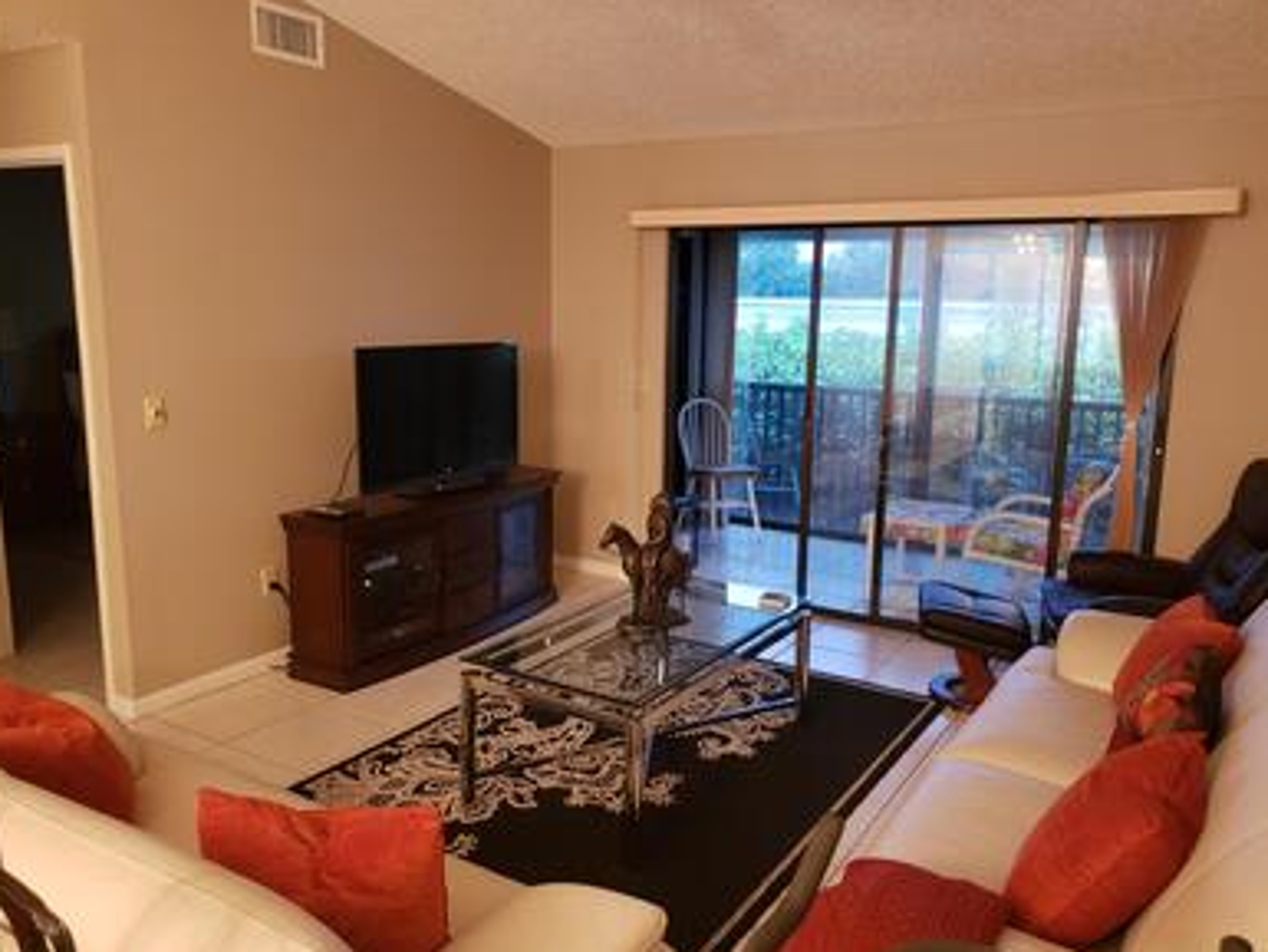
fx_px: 989
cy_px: 484
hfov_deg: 65.3
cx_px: 642
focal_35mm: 27
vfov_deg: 51.4
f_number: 1.5
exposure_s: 1/12
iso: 250
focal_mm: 4.3
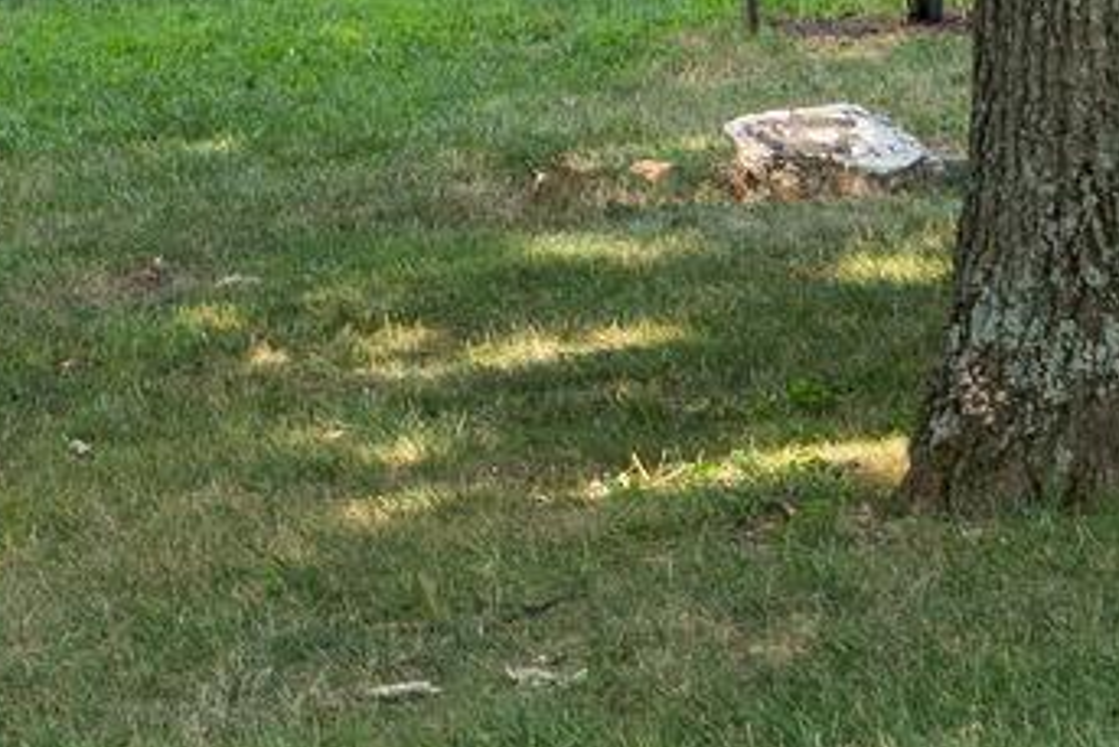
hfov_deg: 12.4
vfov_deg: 8.8
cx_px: -936
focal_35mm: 151
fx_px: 4695
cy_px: -476
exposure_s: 1/100
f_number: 9
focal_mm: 30
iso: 200
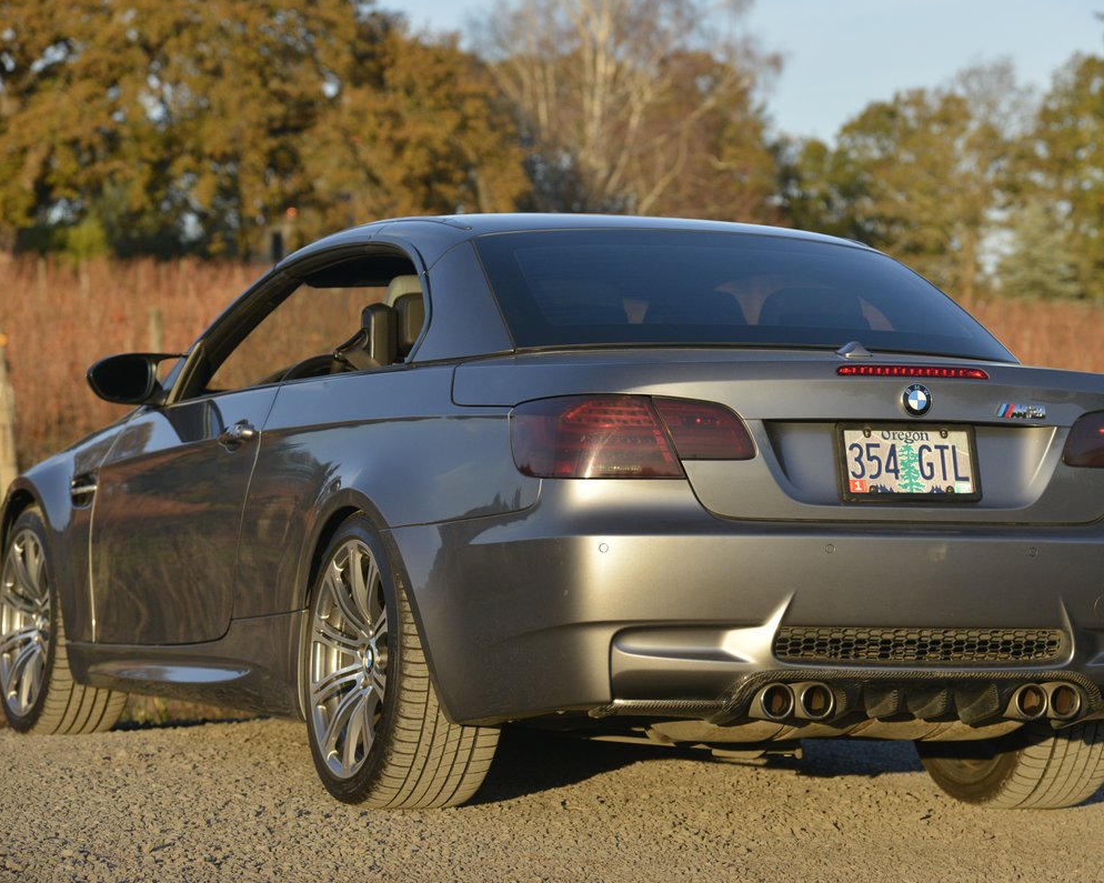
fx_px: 3888
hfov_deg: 16.2
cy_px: 440
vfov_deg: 13.0
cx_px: 598
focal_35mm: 119
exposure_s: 1/2500
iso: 1250
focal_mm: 105
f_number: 6.3
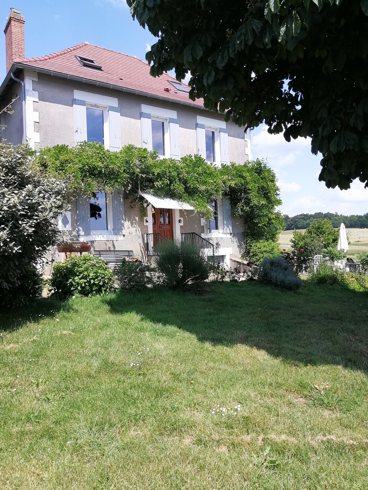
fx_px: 369
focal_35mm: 26
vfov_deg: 67.3
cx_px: 184
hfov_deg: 53.1
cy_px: 245
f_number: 1.8
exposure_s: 1/842
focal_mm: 3.96
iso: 50
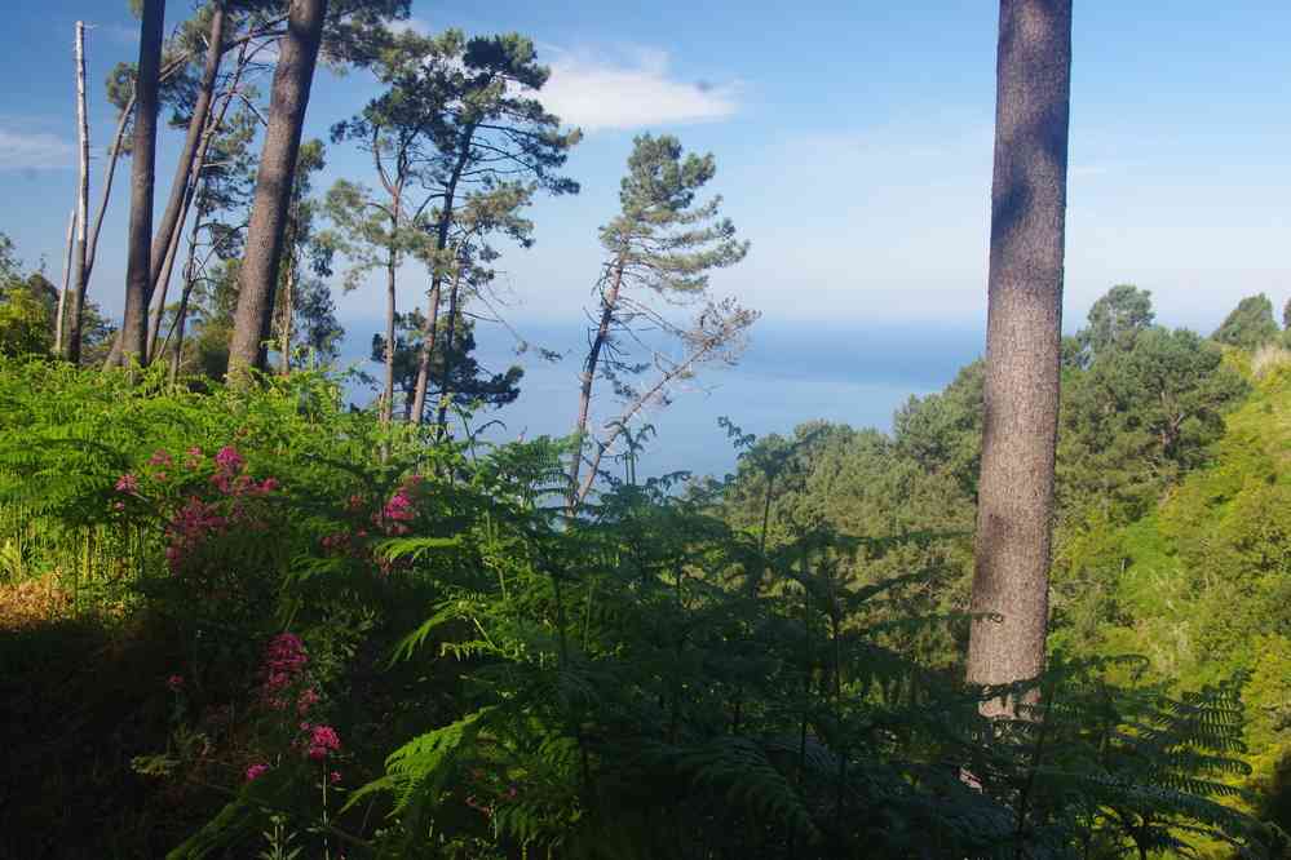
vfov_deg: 36.9
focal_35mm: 36
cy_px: 430
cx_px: 646
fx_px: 1291
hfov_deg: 53.1
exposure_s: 1/50
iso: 200
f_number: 11
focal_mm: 24
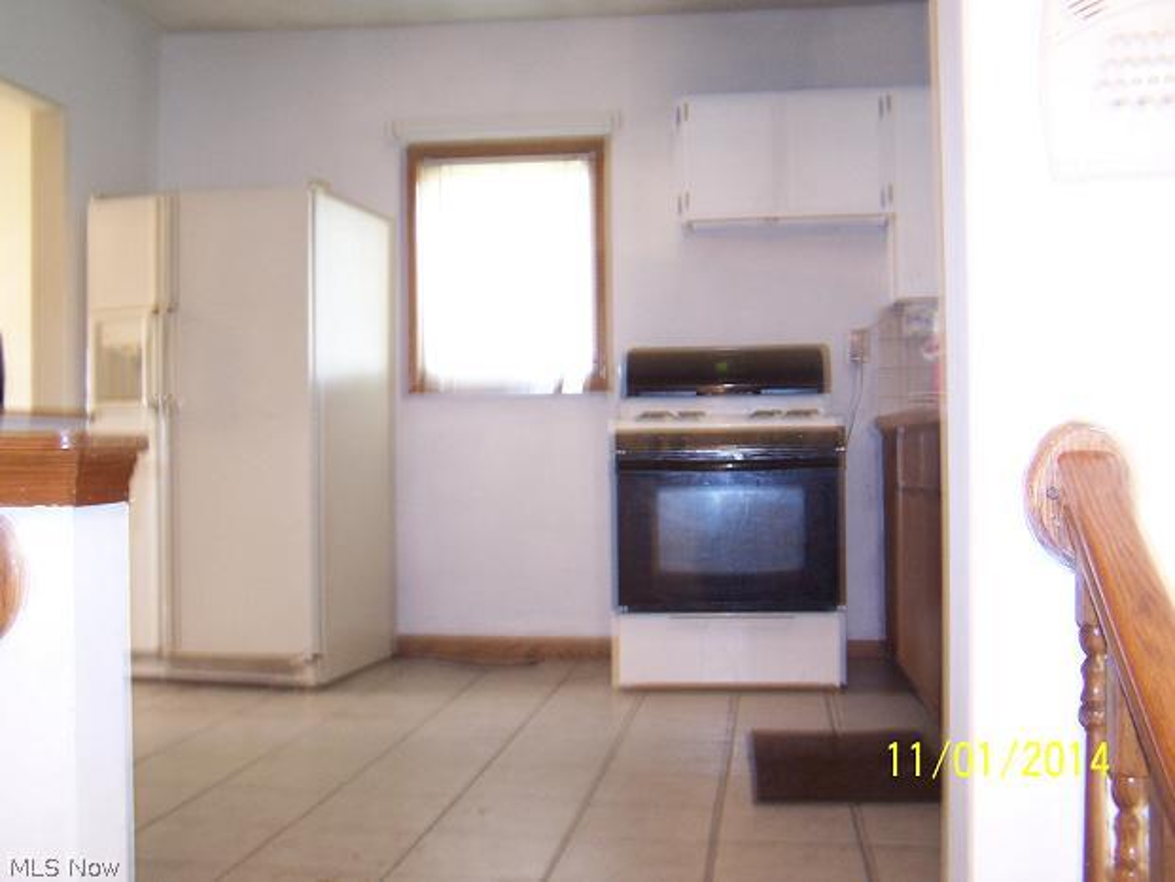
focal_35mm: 38
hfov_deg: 49.0
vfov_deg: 37.7
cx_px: 588
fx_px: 1290
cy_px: 441
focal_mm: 6.3
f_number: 2.8
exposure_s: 1/4
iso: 140
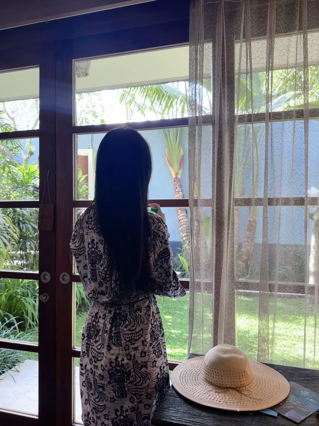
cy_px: 213
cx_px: 160
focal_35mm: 24
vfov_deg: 71.6
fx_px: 295
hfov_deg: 56.8
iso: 160
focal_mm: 6.86
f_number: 1.78
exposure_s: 1/100
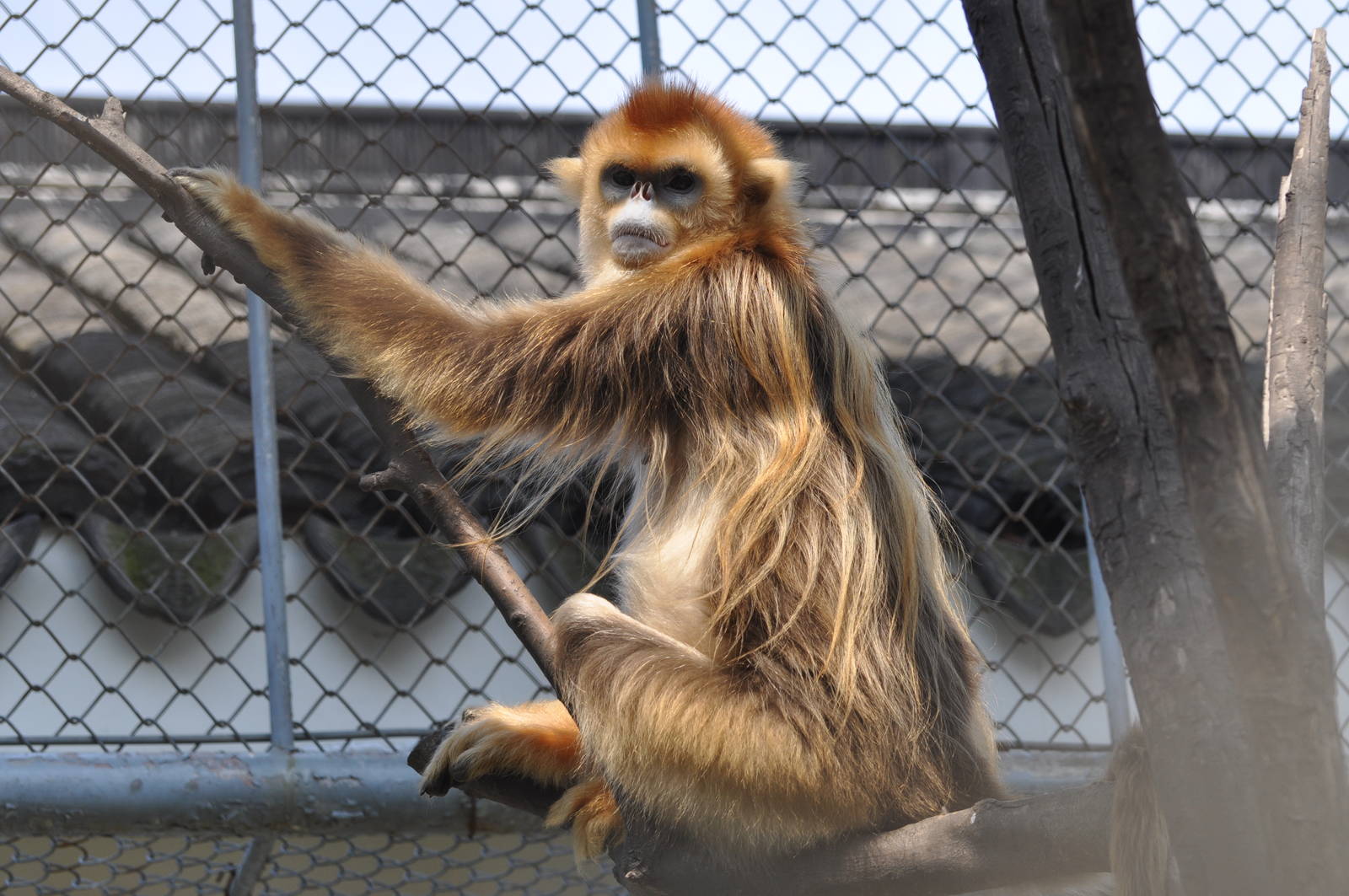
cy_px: 448
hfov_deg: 16.1
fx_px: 4772
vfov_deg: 10.7
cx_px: 674
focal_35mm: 128
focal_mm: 85
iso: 250
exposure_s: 1/500
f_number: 5.6
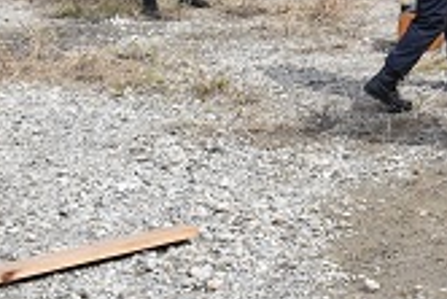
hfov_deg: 17.3
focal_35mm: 108
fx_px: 1348
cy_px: -97
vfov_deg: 12.3
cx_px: 638
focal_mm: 25
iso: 1250
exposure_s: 1/800
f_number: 14
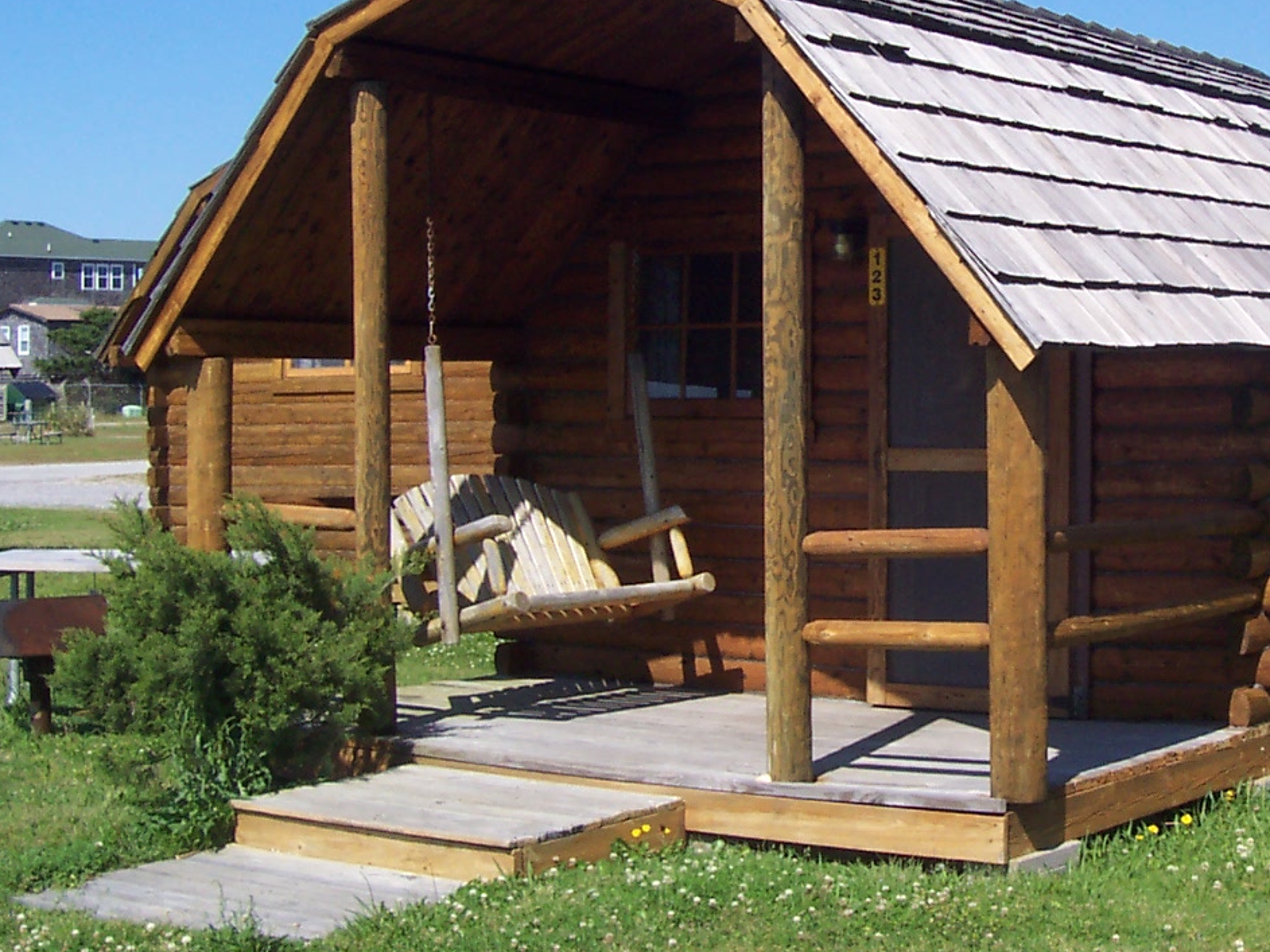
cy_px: 346
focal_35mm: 65
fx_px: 2384
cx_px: 993
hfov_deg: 29.2
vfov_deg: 22.5
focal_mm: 5.6
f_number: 5.6
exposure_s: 1/500
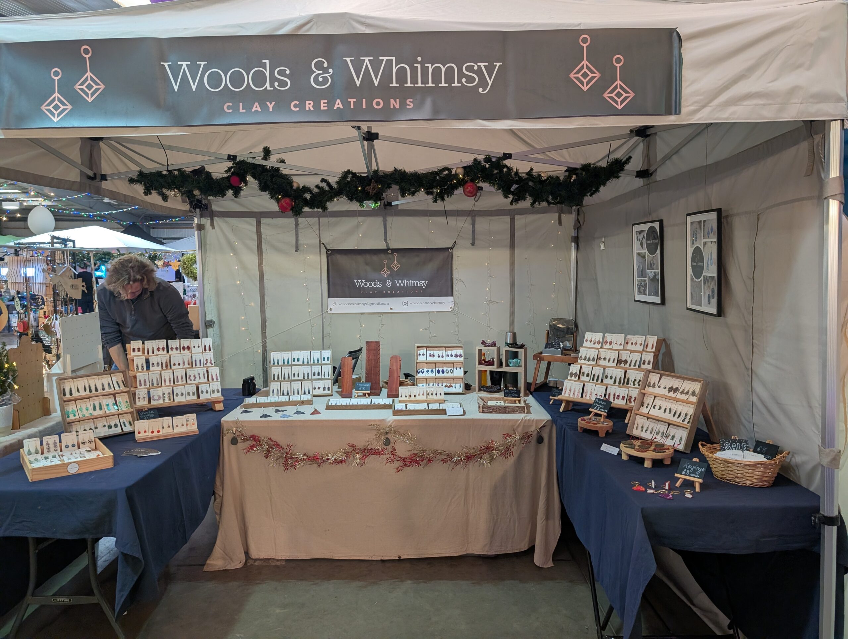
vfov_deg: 56.9
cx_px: 424
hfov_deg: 71.5
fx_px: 589
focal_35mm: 24
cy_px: 320
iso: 257
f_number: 1.68
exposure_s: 1/100
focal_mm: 6.9
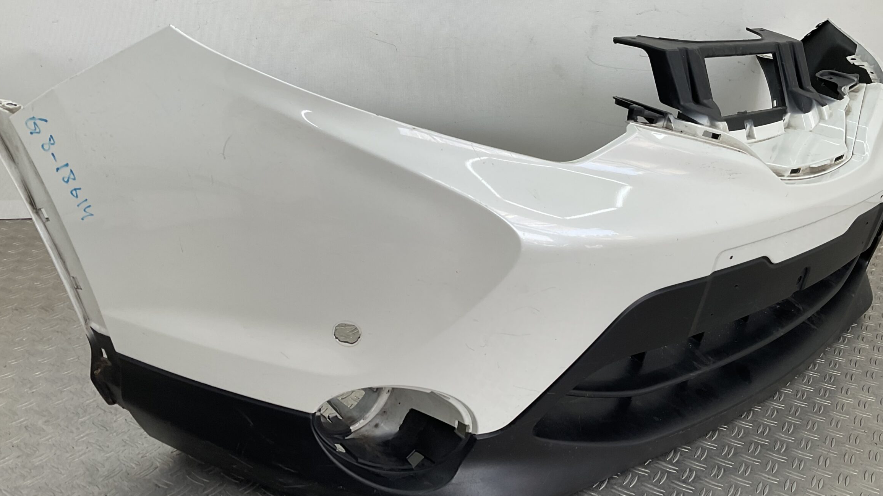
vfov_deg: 33.7
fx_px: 819
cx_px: 449
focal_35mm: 35
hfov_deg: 56.6
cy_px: 226
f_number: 1.8
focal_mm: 3
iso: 16
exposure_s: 1/173
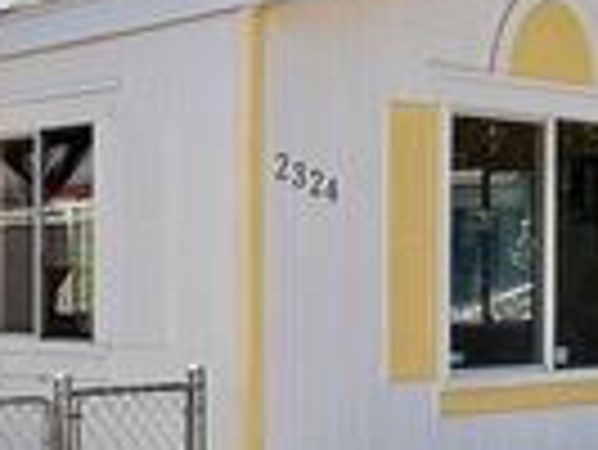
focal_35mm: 90
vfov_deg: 16.4
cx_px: -126
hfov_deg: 20.3
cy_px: 308
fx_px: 1556
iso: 80
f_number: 1.78
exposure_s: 1/4673
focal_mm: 6.76
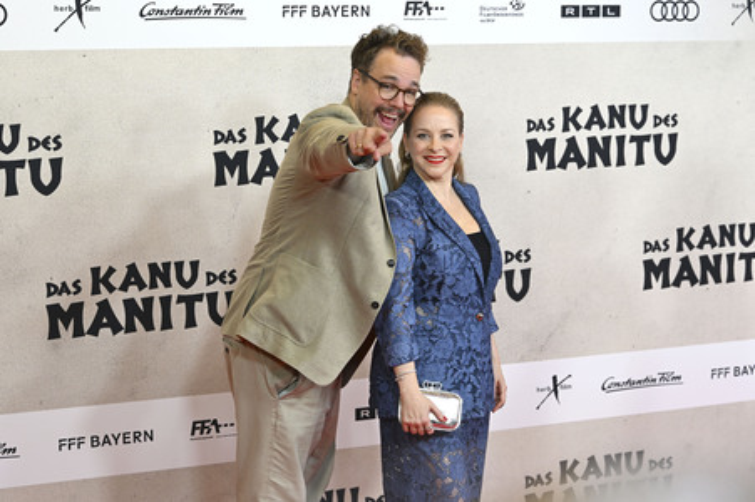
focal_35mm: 75
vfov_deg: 18.2
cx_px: 378
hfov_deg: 27.0
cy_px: 251
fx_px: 1572
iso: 800
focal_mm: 75
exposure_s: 1/160
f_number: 5.6
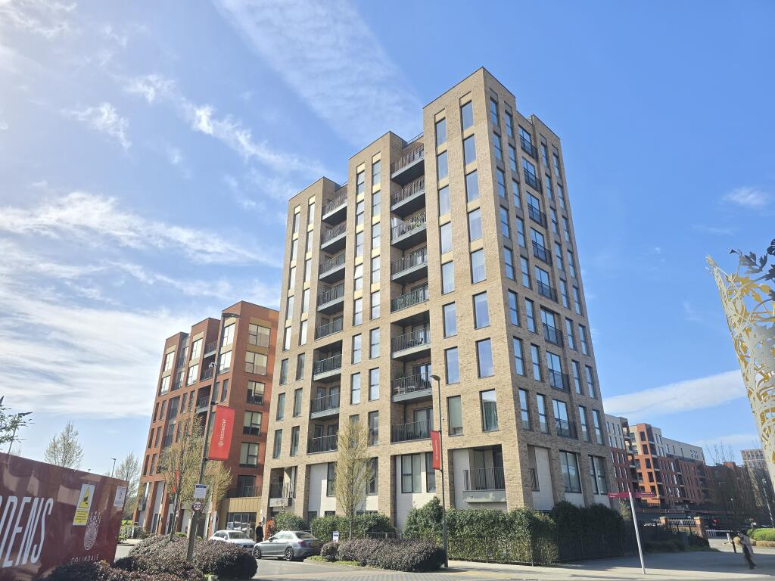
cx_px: 388
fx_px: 515
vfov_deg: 58.9
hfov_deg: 73.9
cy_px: 290
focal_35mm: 23
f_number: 1.7
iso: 12
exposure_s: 1/443
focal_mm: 6.3
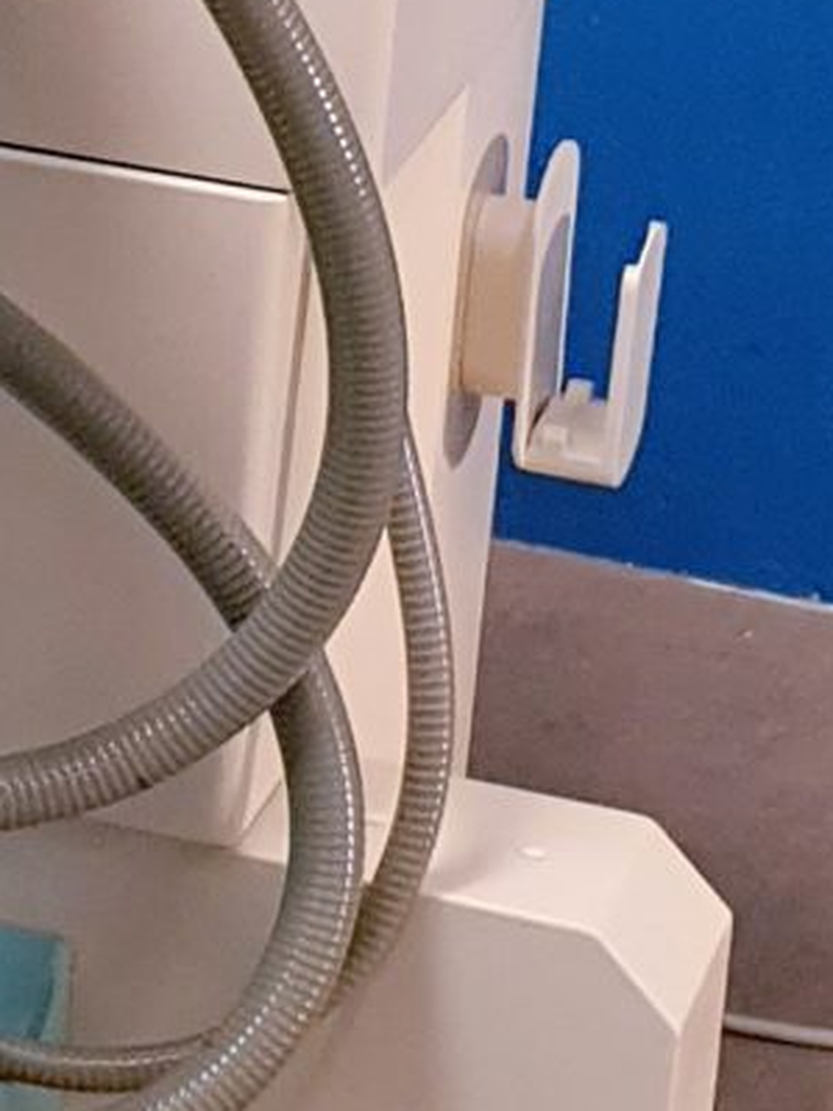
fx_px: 5361
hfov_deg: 7.9
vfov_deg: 11.7
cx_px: -1518
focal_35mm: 167
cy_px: -39
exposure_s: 1/50
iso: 125
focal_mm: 4.3
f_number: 2.4
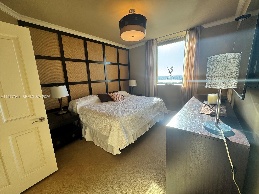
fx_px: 105
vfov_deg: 85.7
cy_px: 97
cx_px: 130
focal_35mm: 14
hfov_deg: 102.1
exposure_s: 1/108
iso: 40
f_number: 2.2
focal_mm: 2.22
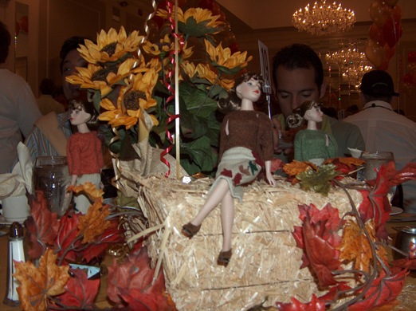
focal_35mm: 37
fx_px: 444
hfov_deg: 50.2
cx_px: 208
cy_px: 156
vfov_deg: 38.6
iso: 100
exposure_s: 1/60
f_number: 2.8
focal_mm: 7.6
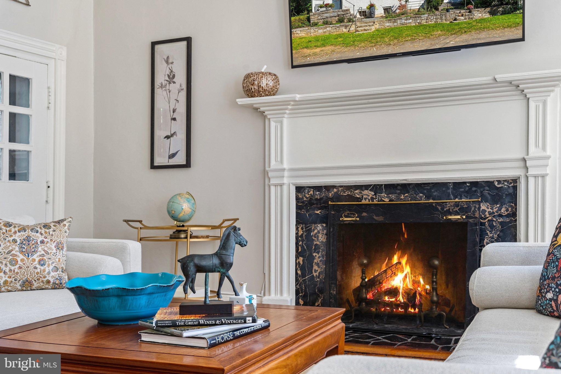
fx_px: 619
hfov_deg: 48.8
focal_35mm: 40
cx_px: 280
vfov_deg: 33.6
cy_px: 187
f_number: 8
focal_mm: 39.7
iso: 800
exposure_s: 1/6
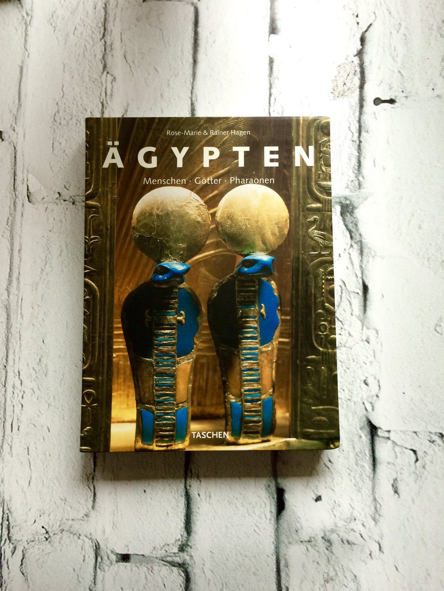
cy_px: 296
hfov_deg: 48.2
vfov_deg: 61.7
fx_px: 496
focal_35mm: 29
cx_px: 222
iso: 64
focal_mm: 4.15
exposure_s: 1/33
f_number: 2.2
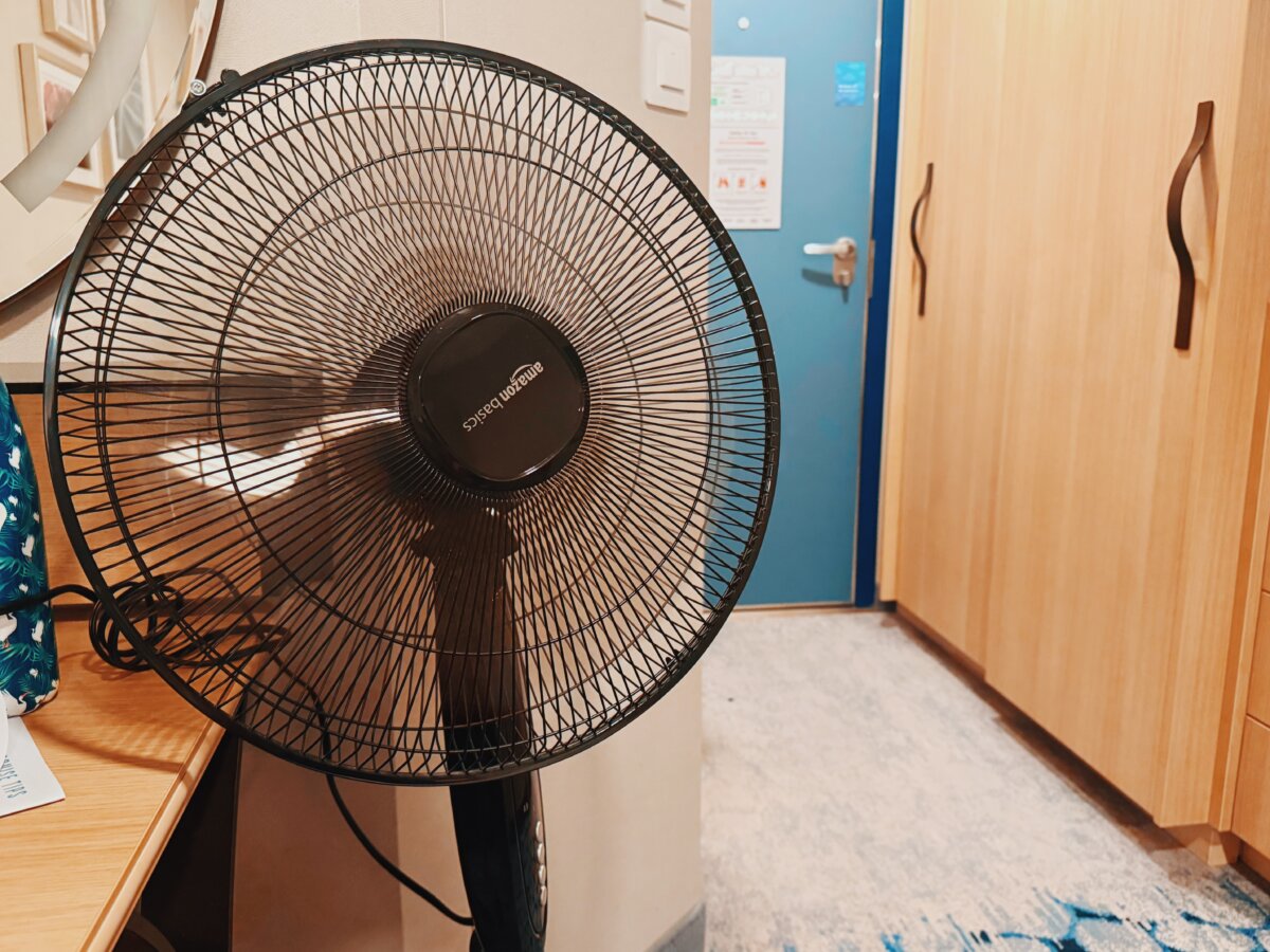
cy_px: 476
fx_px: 881
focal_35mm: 24
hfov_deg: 71.6
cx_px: 635
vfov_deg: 56.8
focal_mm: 6.76
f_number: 1.78
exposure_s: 1/60
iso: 640
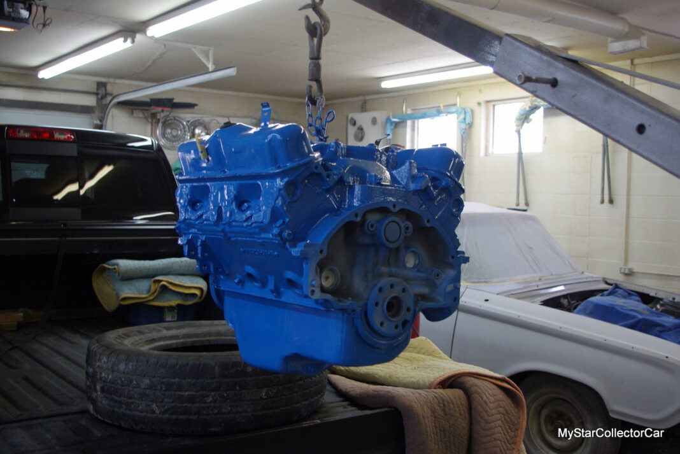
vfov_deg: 34.2
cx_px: 340
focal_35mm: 39
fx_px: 737
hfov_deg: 49.5
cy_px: 227
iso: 400
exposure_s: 1/30
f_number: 4
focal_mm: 26.25
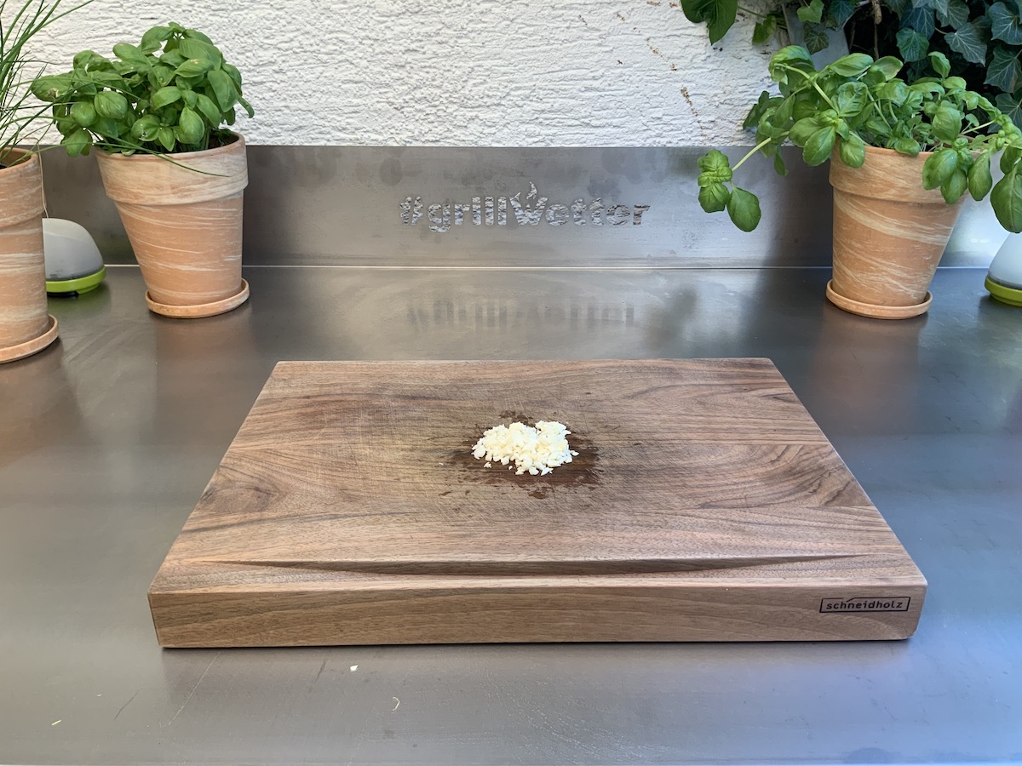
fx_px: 856
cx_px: 511
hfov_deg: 61.7
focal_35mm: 29
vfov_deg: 48.2
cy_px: 383
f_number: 1.8
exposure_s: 1/120
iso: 25
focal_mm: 3
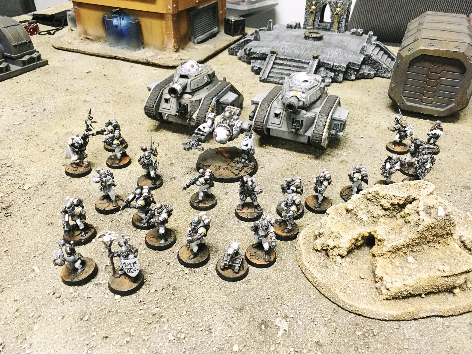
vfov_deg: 48.2
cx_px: 236
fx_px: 395
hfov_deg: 61.7
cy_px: 177
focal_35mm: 29
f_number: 2.2
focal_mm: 4.15
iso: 160
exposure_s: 1/30
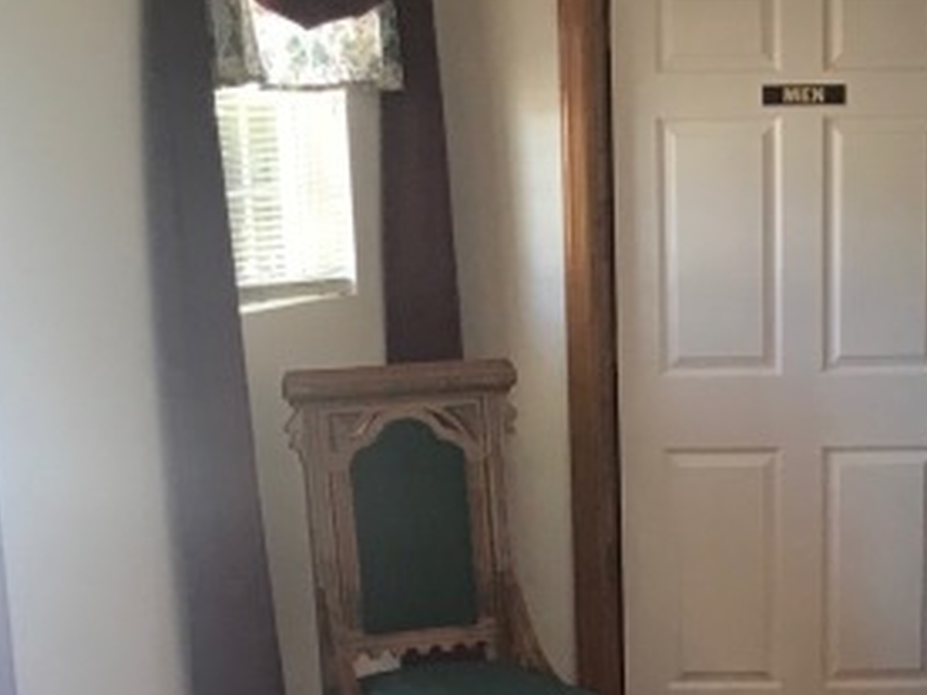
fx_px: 2785
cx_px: 732
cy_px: 913
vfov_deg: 13.7
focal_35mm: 104
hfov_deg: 18.7
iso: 40
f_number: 1.8
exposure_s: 1/24
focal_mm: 3.99
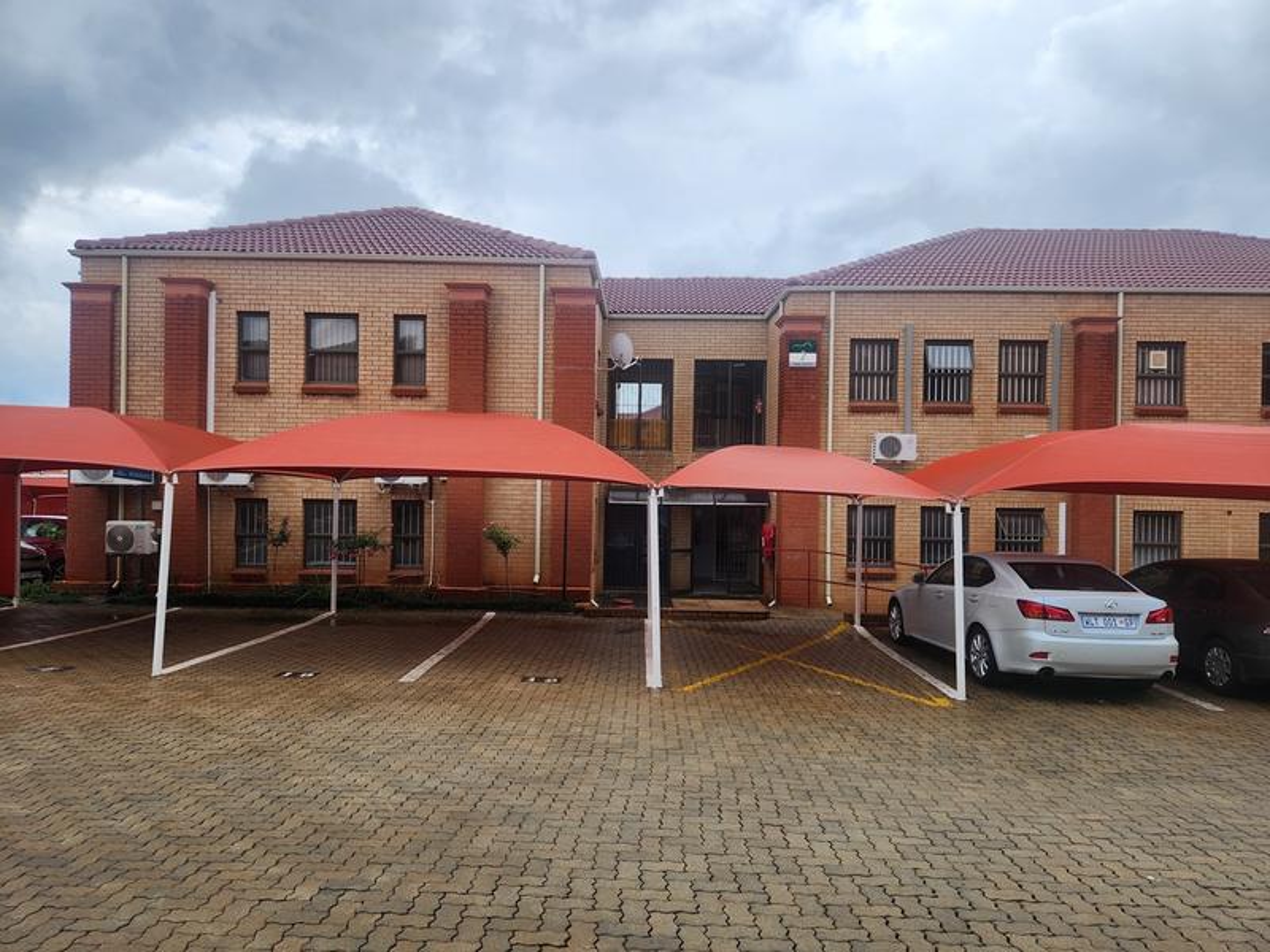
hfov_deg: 73.9
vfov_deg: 58.9
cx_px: 635
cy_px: 476
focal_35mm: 23
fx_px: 844
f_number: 1.8
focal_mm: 5.4
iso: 20
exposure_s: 1/1761
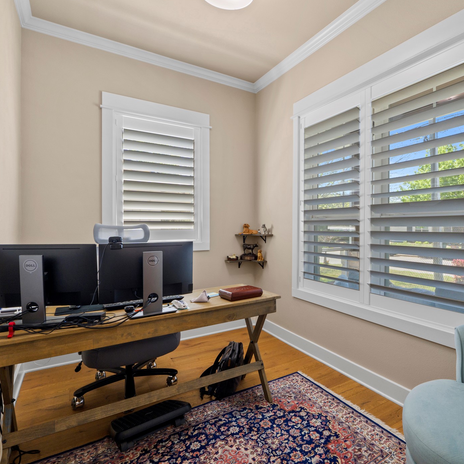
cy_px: 233
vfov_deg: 74.8
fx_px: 303
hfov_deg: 73.2
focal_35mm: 20
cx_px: 297
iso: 250
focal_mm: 10
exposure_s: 1.3
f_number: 11
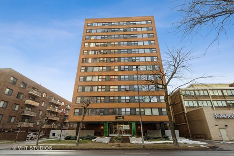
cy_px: 78
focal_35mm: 18
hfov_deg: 90.0
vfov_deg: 67.5
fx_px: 117
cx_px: 117
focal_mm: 18
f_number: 8
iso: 400
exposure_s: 1/200
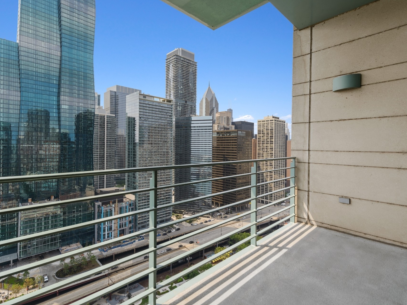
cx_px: 178
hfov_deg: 87.3
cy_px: 153
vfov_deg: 71.6
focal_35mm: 18
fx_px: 212
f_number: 9
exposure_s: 1/80
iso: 100
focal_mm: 16
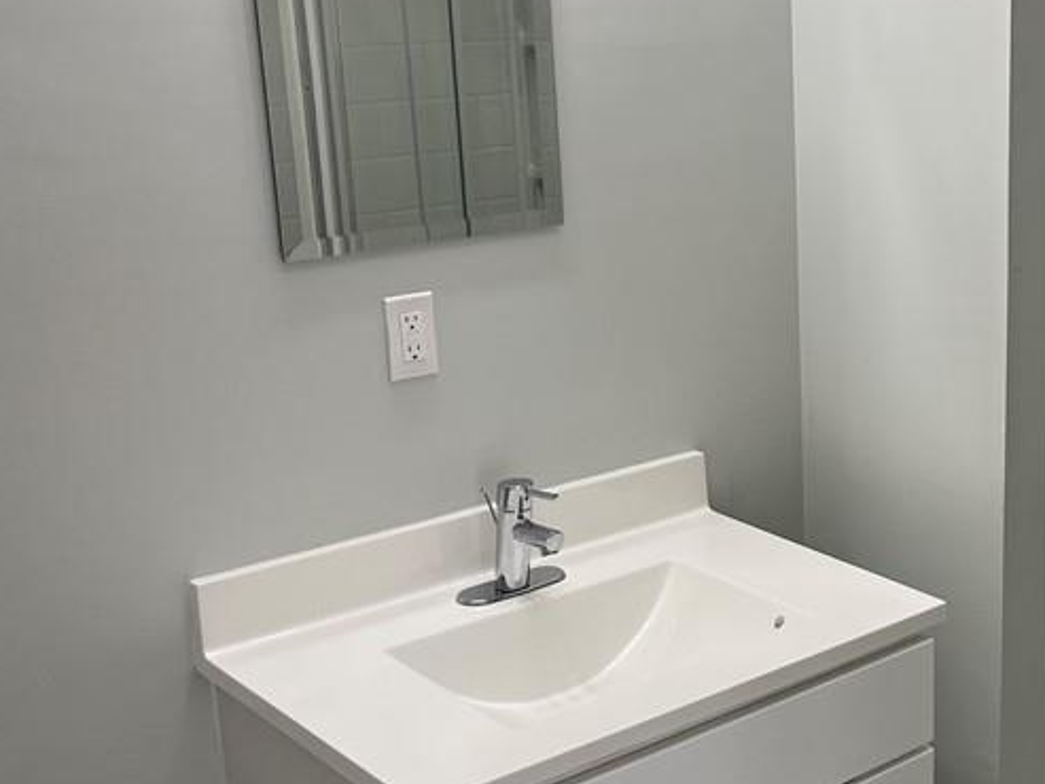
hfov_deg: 33.4
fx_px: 1631
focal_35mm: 54
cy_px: 348
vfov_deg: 27.0
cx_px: 971
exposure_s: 1/120
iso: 100
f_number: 1.6
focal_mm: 5.1
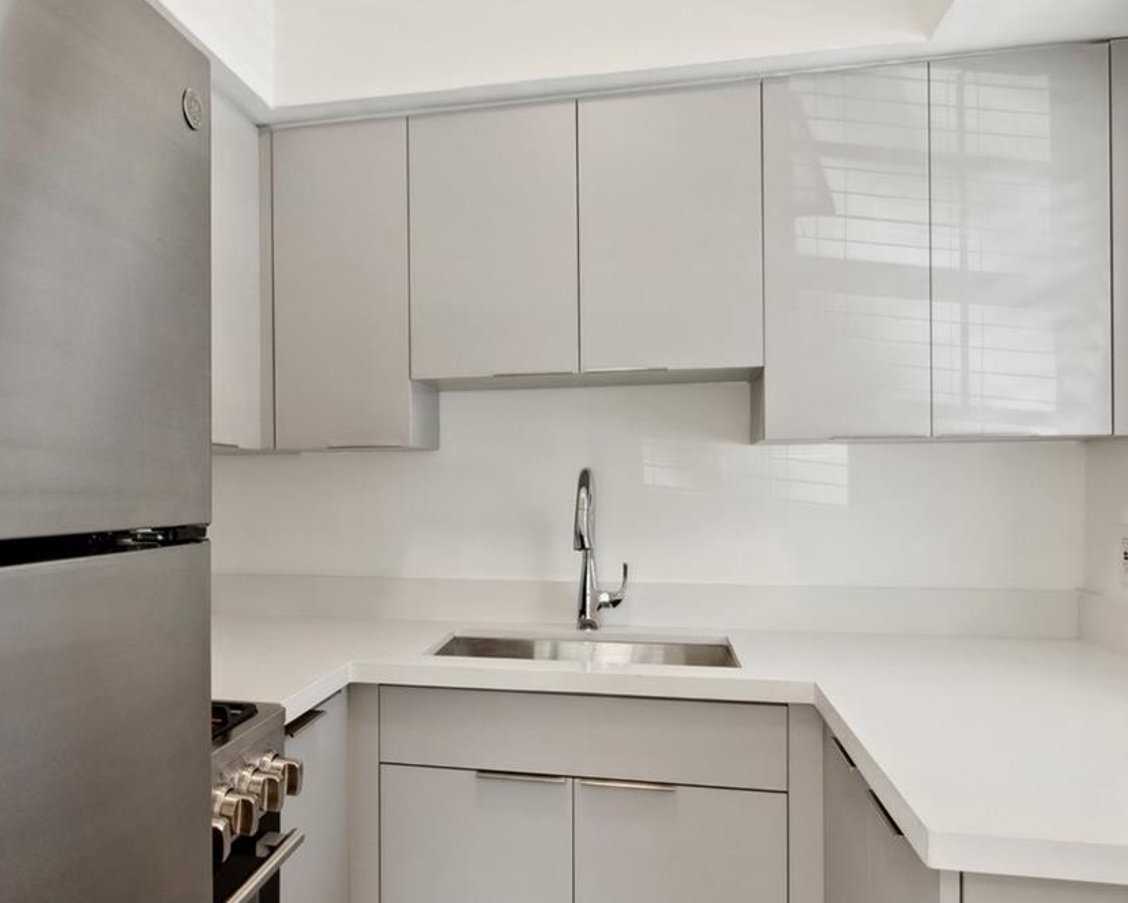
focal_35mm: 29
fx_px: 968
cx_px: 387
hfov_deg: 59.2
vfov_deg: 50.0
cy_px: 485
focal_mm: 16
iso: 320
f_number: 8
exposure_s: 1/30
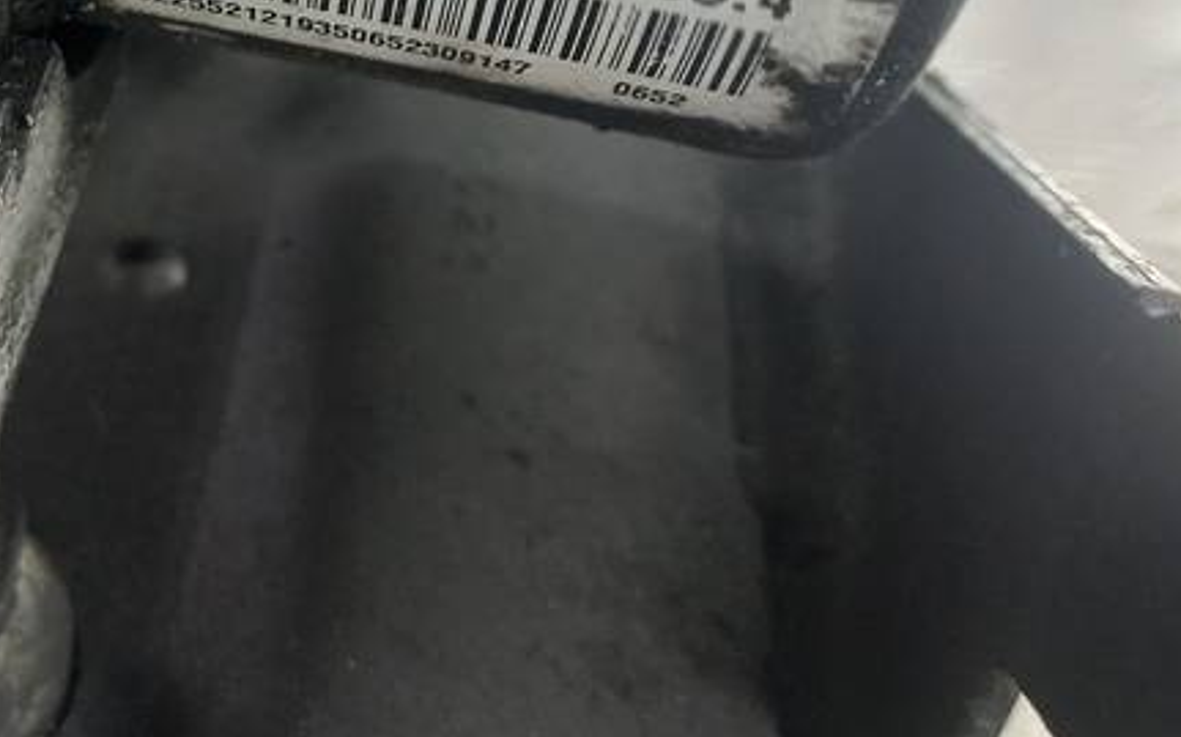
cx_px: 285
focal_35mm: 63
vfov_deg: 19.8
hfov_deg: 31.9
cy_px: -49
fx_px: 2027
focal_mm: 4.6
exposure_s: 1/50
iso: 125
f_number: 1.8
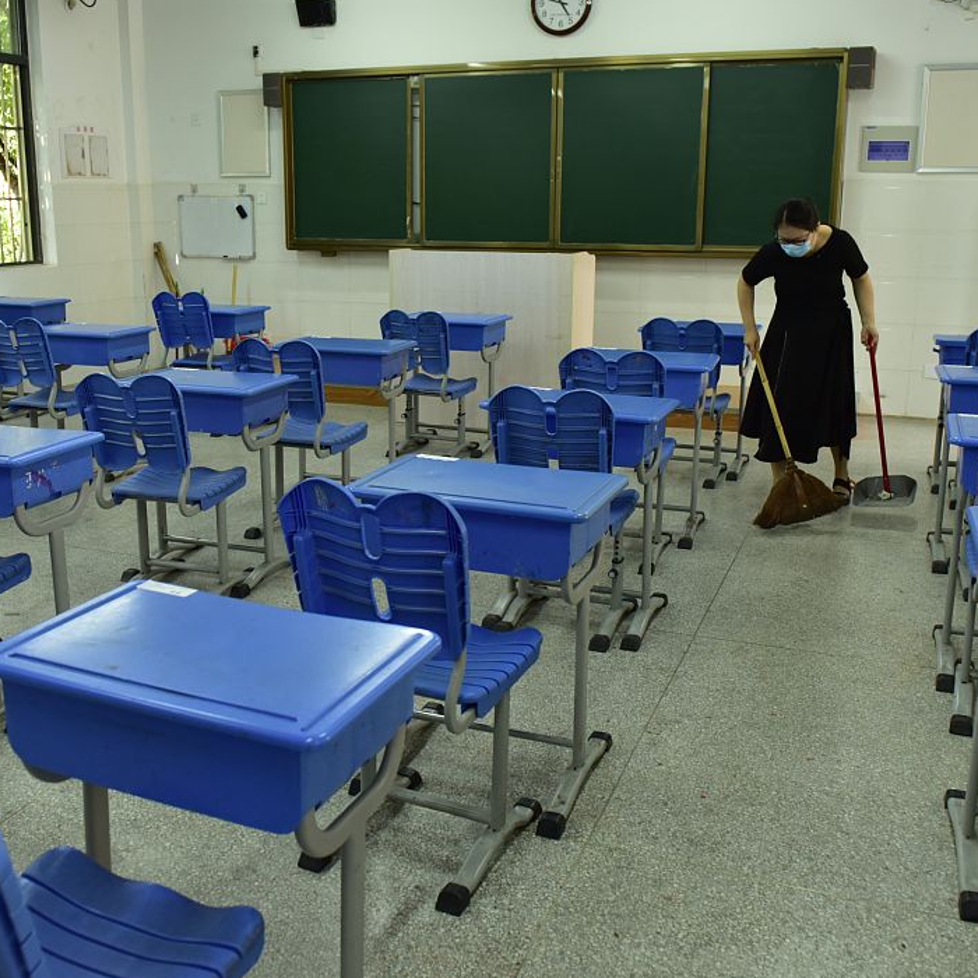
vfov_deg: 47.2
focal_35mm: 35
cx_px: 422
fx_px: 1119
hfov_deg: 47.1
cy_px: 486
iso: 1000
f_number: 4.5
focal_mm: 24
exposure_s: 1/100
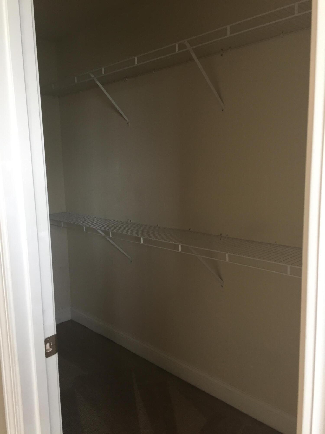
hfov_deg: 48.2
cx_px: 162
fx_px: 363
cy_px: 217
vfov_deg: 61.7
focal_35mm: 29
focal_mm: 4.15
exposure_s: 1/30
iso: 100
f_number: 2.2
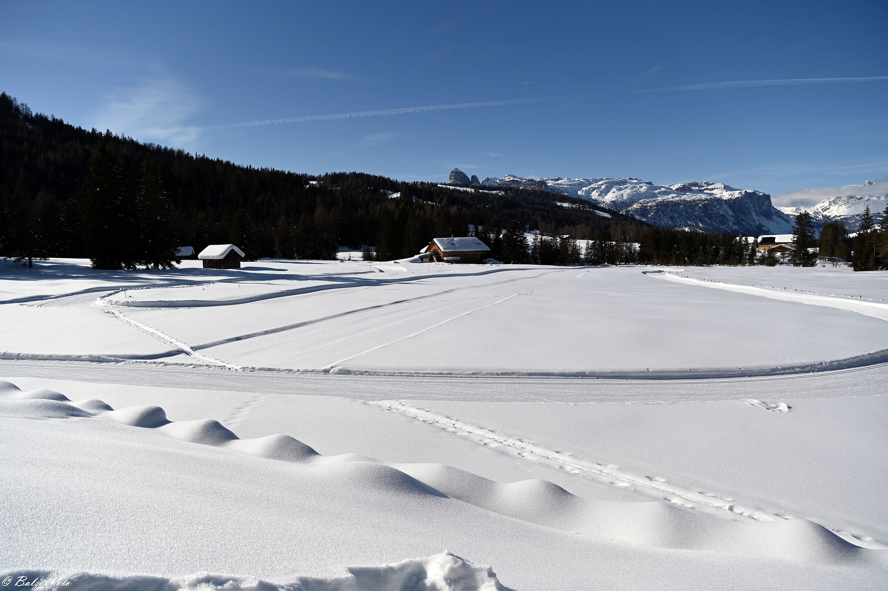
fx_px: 592
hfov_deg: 73.8
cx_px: 444
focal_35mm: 24
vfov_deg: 53.1
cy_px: 296
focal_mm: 24
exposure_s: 1/2500
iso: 100
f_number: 4.5
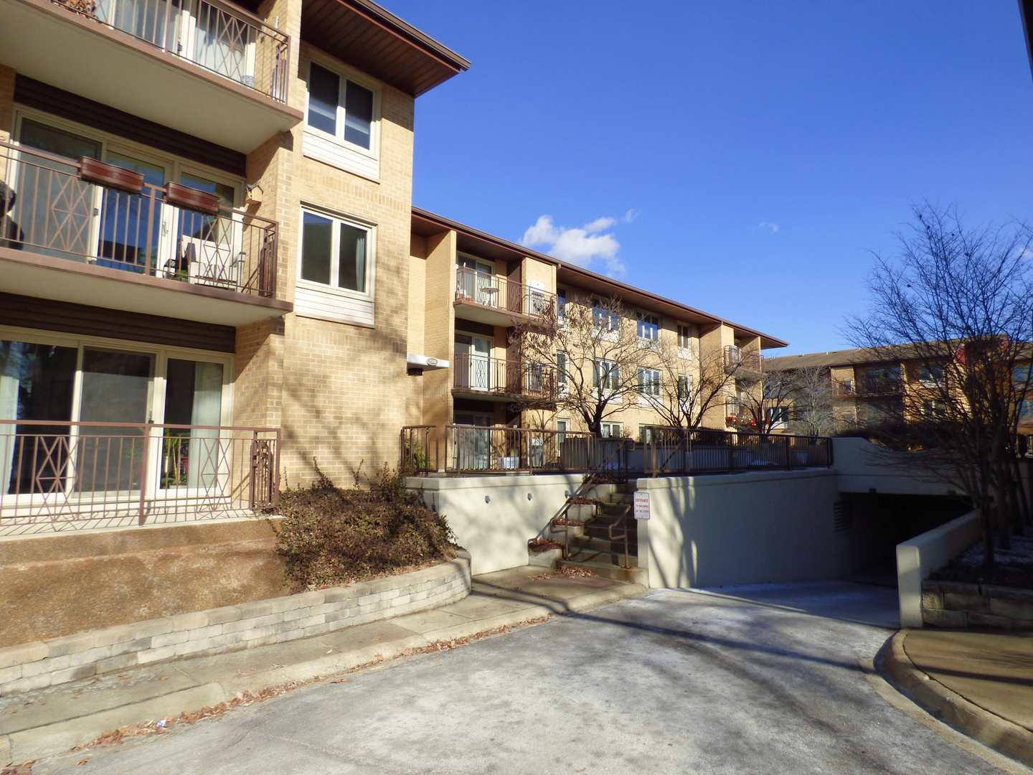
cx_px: 516
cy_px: 388
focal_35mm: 20
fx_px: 597
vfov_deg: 66.0
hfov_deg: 81.7
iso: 100
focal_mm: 3.58
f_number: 2.8
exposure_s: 1/2000
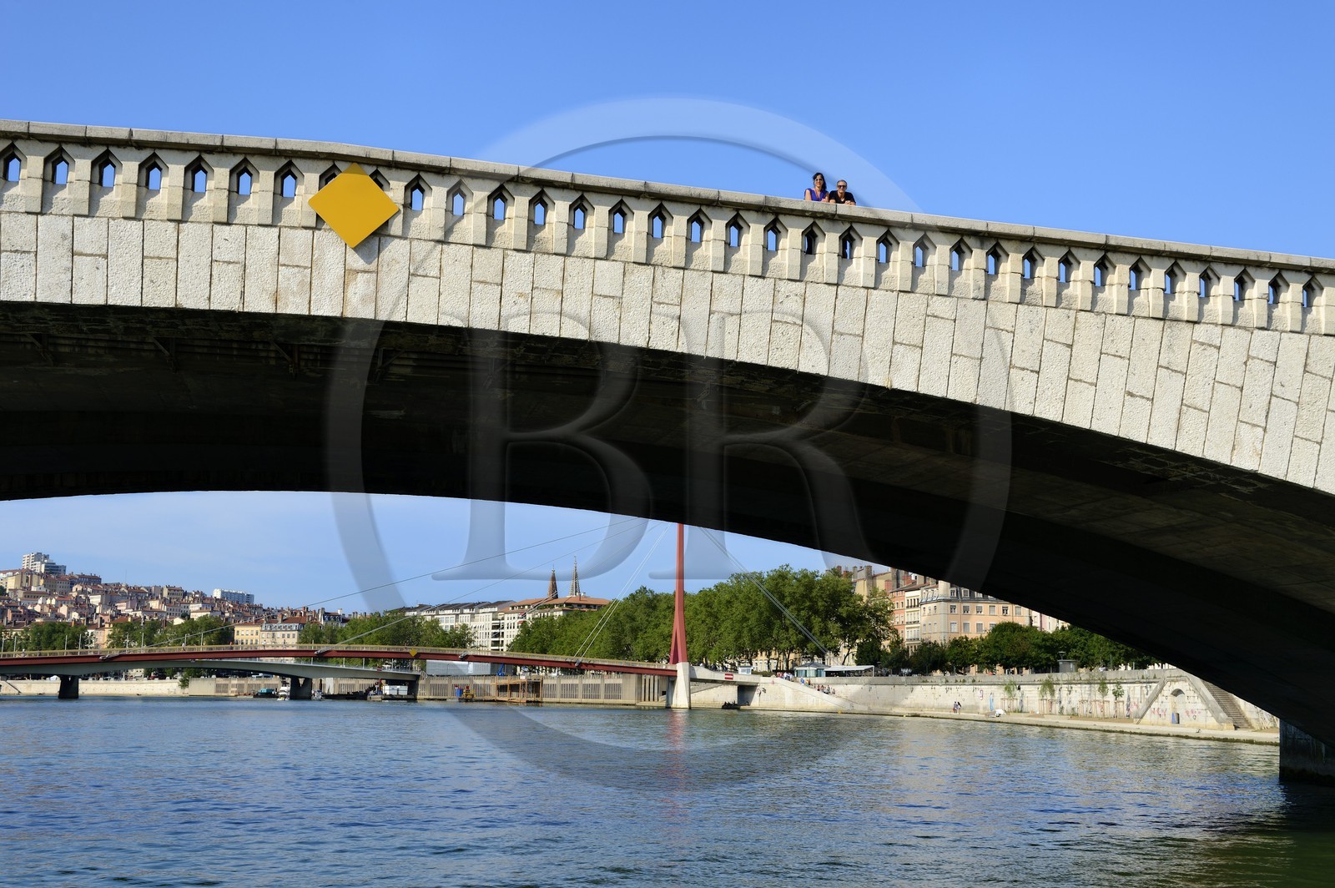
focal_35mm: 42
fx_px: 1556
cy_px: 444
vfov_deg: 31.8
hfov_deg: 46.4
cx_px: 668
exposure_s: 1/320
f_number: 7.1
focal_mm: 42
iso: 100
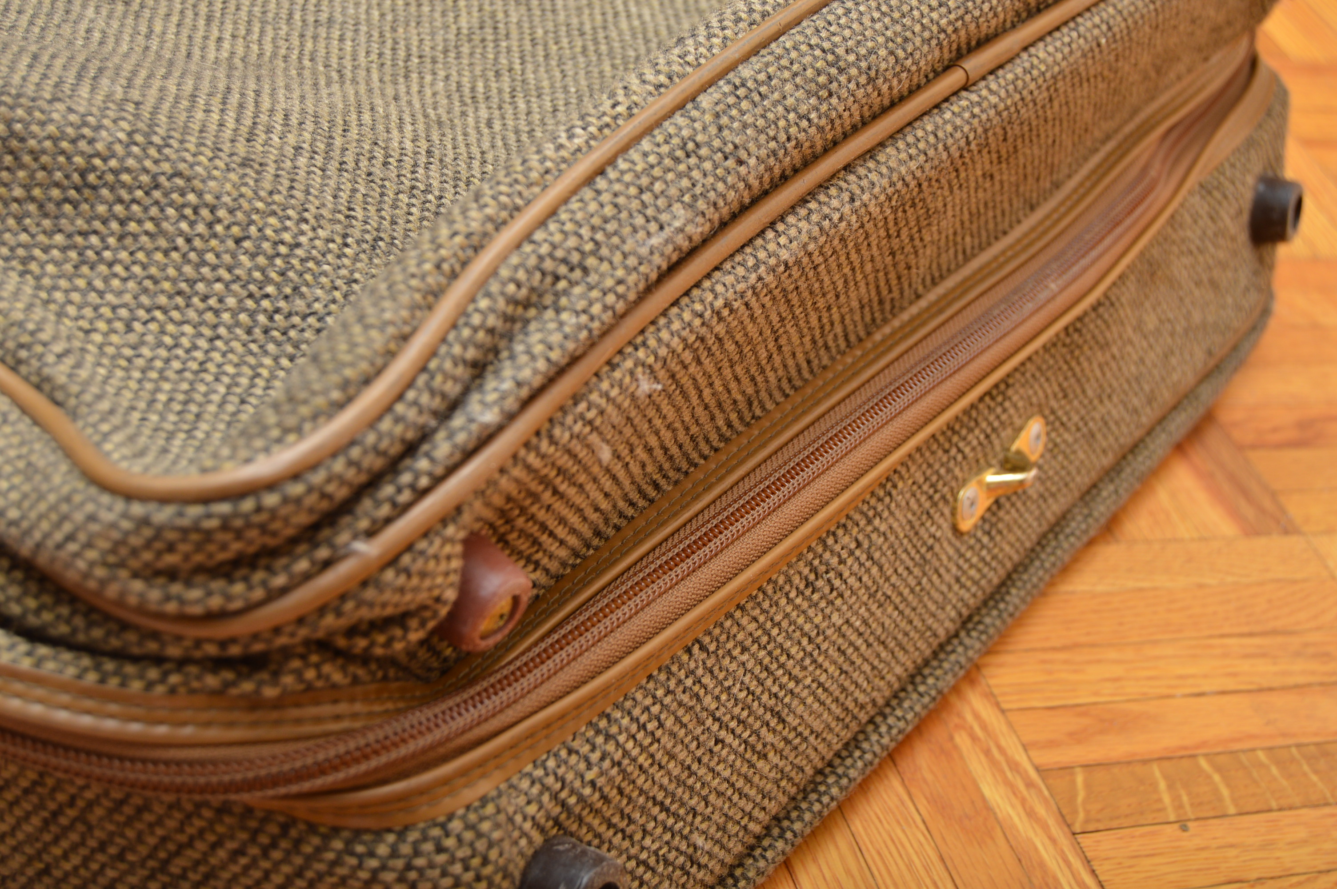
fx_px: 2115
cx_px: 668
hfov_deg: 35.1
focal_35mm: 57
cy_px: 444
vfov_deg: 23.7
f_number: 5
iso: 200
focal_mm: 38
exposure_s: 1/200
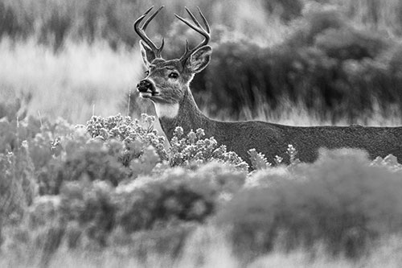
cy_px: 134
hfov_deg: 1.7
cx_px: 201
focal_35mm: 1200
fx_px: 13395
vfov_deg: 1.1
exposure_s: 1/800
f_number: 13
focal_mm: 1200
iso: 1250
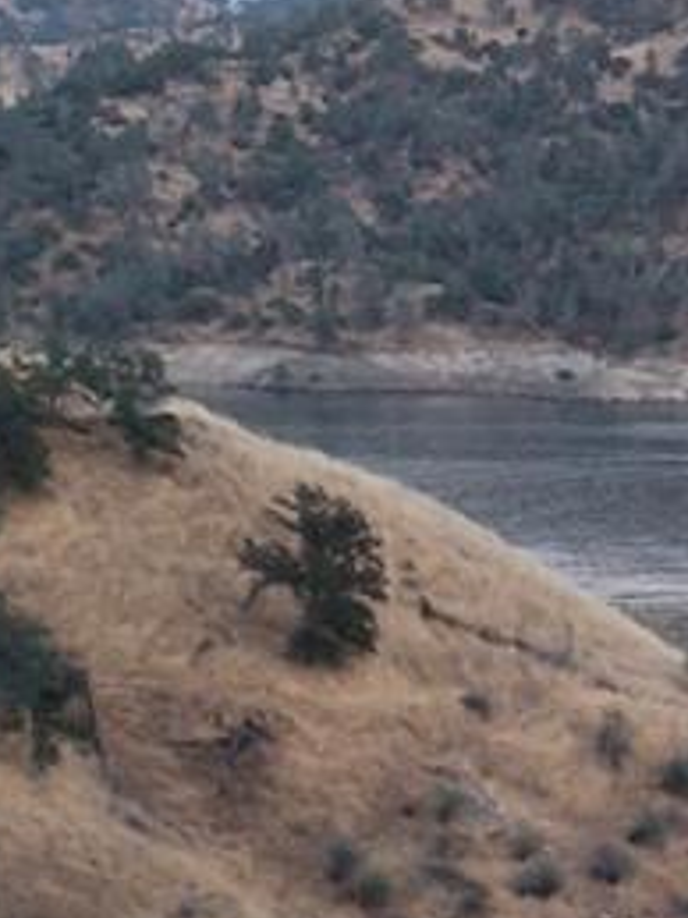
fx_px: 3846
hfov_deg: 9.8
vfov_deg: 13.3
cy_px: 1099
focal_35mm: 145
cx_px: 1154
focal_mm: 4.69
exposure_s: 1/120
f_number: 1.8
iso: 200
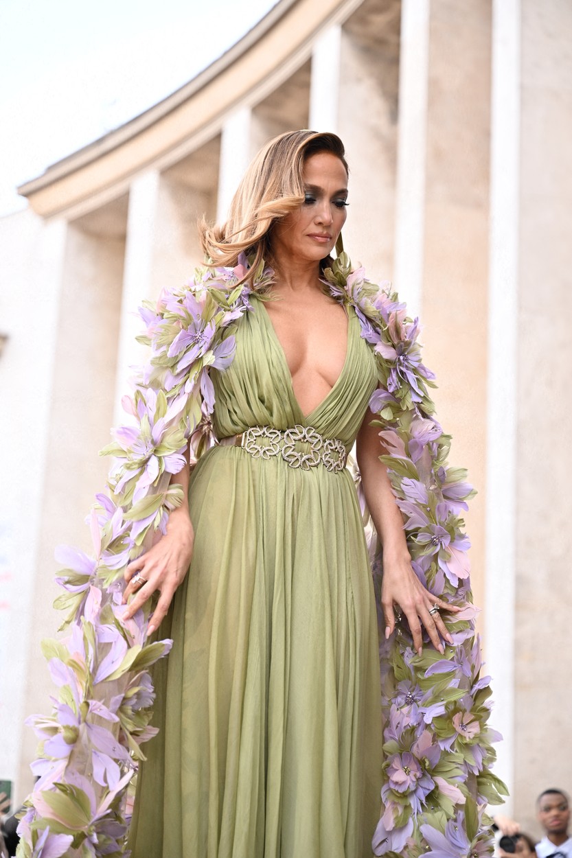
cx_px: 286
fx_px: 1669
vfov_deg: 28.8
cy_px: 429
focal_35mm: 70
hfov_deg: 19.5
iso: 500
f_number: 2.8
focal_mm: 70
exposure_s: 1/640
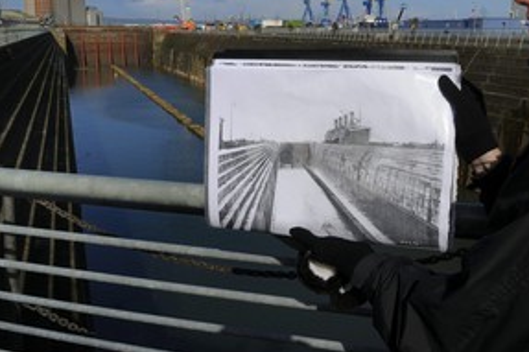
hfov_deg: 41.5
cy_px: 140
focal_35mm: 47
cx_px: 344
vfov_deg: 28.5
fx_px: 690
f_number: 18
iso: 400
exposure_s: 1/250
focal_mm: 32
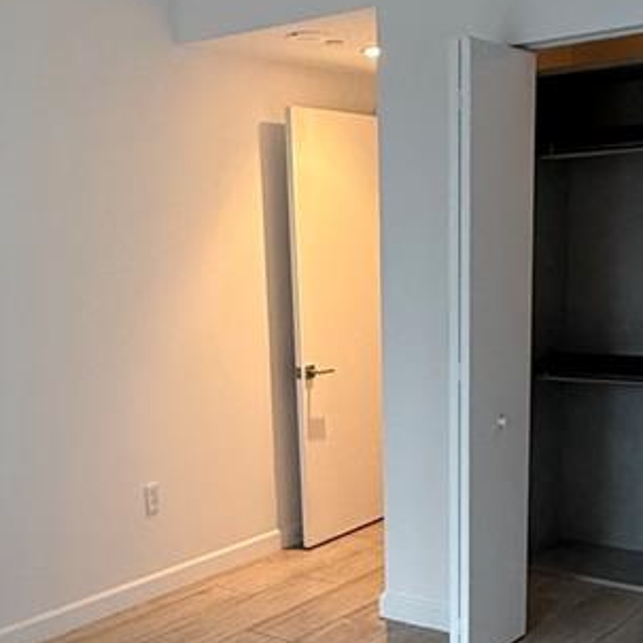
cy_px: 533
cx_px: 325
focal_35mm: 49
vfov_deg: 33.5
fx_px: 1030
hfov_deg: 34.7
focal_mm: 2.22
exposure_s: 1/60
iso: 320
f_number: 2.2
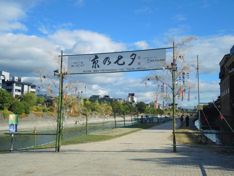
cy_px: 88
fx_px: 237
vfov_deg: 40.7
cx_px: 117
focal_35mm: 35
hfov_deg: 52.6
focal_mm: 7.6
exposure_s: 1/320
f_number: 2.2
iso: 80
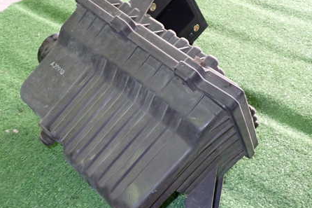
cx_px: 130
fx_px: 364
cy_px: 111
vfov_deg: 31.9
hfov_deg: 46.2
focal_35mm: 42
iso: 400
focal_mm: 5.4
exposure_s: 1/4
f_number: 6.3
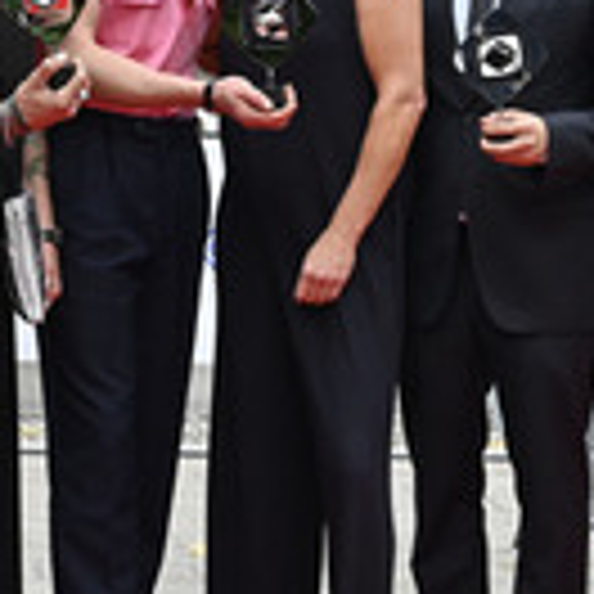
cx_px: 34
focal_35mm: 110
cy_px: 252
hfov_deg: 15.6
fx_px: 2136
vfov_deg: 15.8
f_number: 5.6
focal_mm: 38
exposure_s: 1/500
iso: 2000
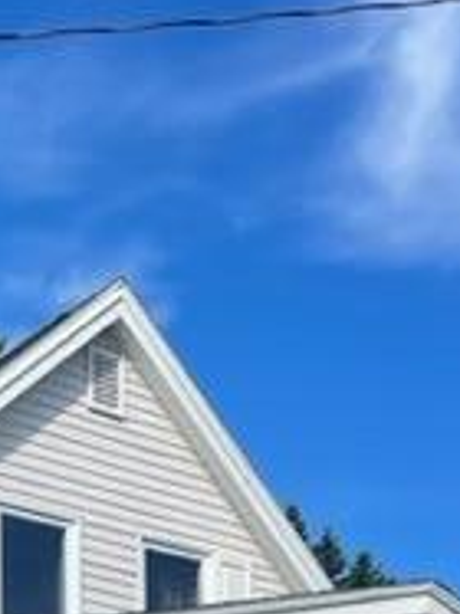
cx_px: 39
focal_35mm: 89
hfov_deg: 16.3
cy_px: 900
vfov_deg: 19.4
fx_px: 1579
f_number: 1.6
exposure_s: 1/3788
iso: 32
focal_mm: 5.1
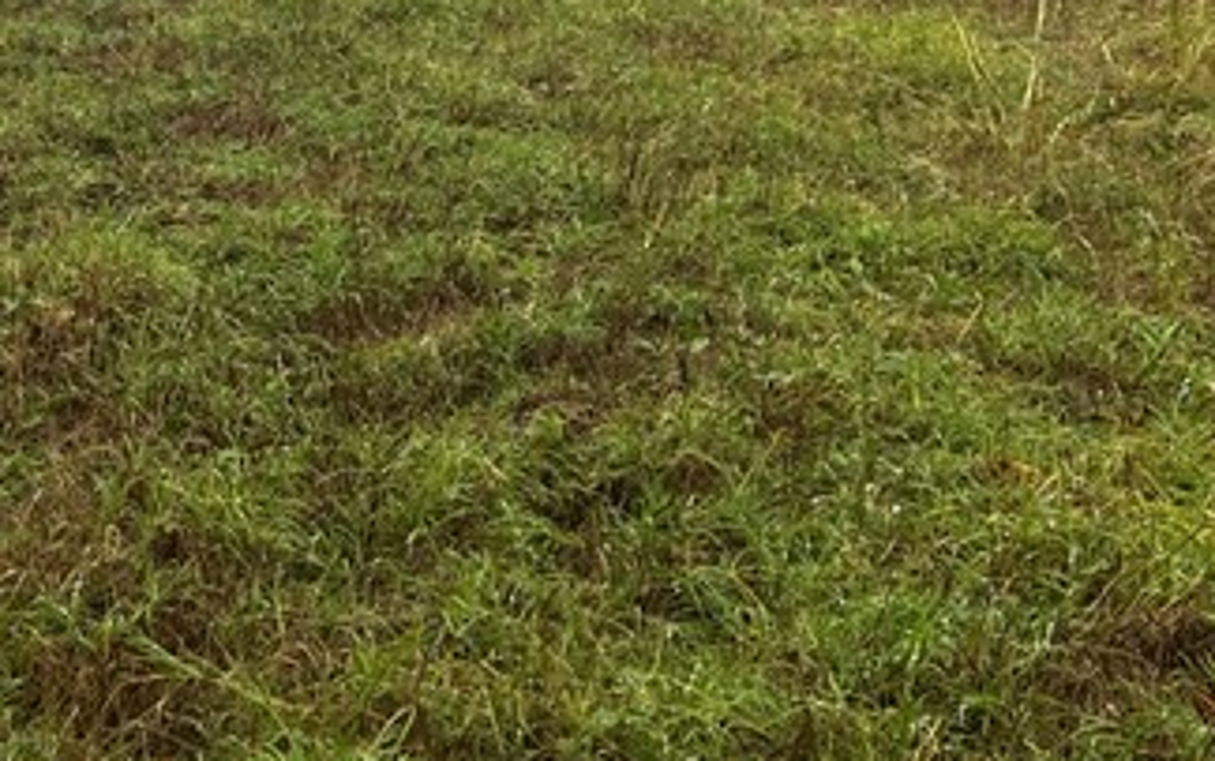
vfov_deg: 14.6
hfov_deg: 22.4
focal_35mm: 87
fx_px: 2883
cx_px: -128
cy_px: -146
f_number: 1.5
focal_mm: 5.7
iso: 50
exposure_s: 1/753
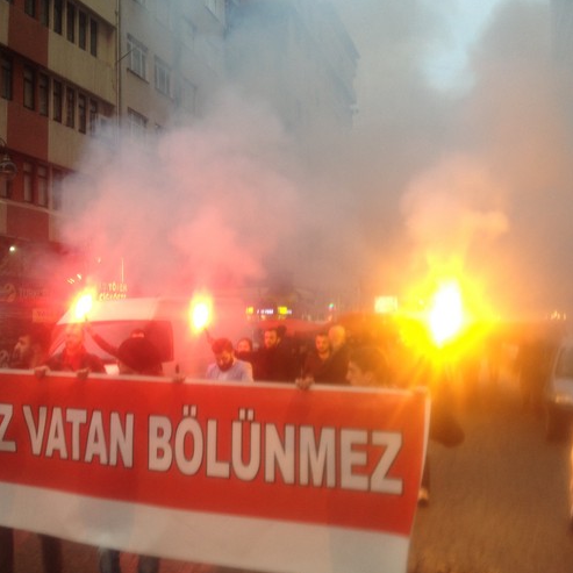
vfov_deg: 40.0
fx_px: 787
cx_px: 277
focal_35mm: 42
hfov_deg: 40.0
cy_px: 287
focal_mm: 4.28
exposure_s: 1/20
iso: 50
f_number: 2.4
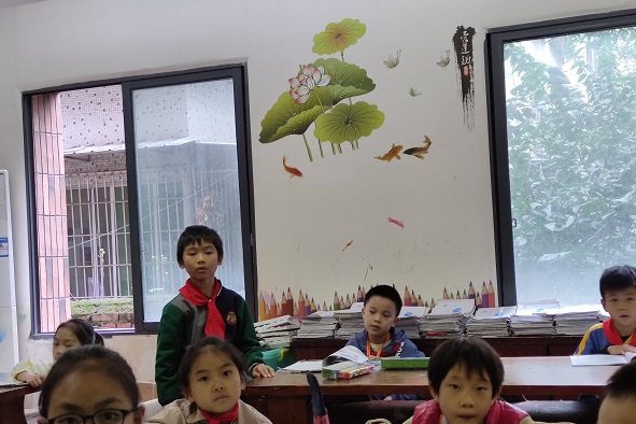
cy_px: 228
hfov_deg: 35.6
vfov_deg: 24.2
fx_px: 989
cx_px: 315
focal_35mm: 56
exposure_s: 1/100
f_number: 1.69
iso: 247
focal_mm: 6.72
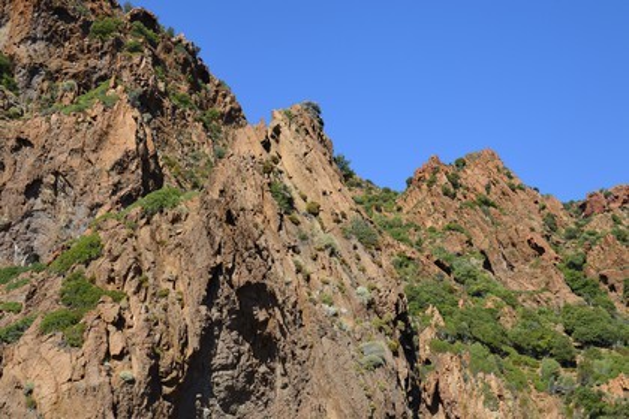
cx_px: 314
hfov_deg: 48.5
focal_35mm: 40
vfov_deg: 33.4
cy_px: 210
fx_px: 699
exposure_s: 1/800
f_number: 8
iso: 400
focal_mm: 40
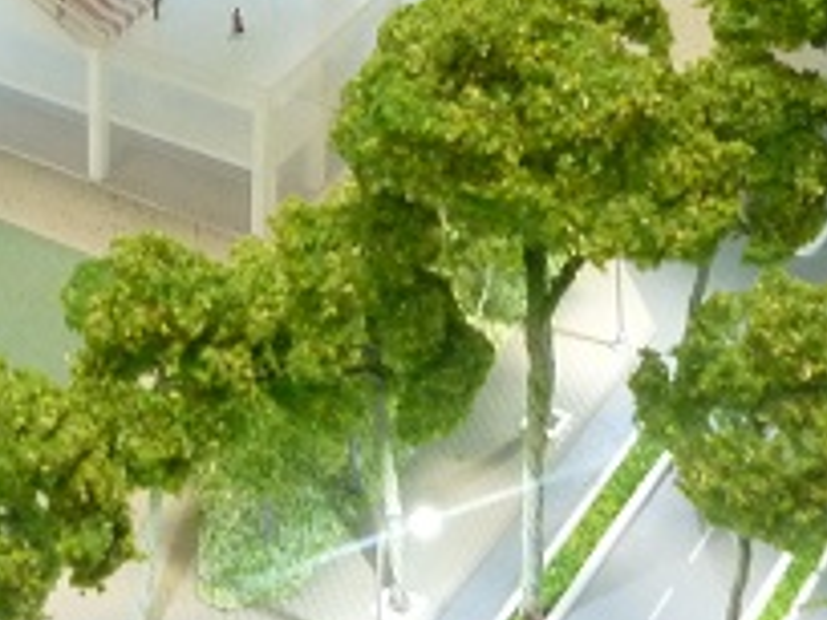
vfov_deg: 12.5
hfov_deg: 17.2
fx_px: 2700
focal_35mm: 113
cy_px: -265
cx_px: 118
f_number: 2.8
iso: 400
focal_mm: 5.5
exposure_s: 1/8
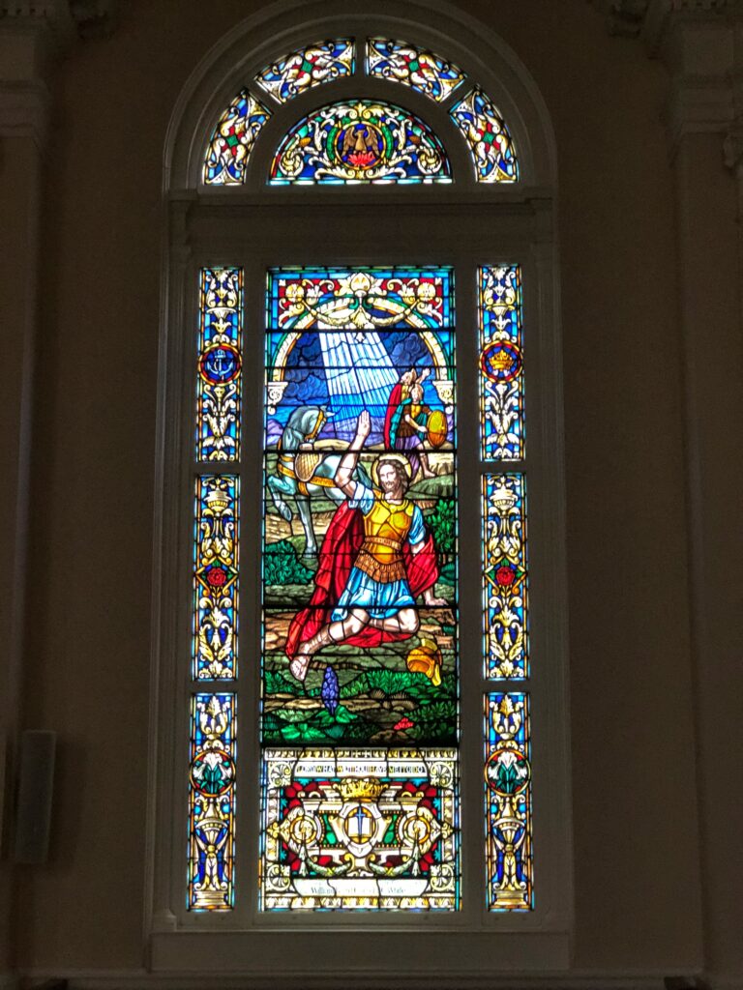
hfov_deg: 25.7
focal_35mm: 57
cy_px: 495
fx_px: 1631
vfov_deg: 33.8
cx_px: 372
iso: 500
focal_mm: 6.6
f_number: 2.8
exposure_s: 1/60
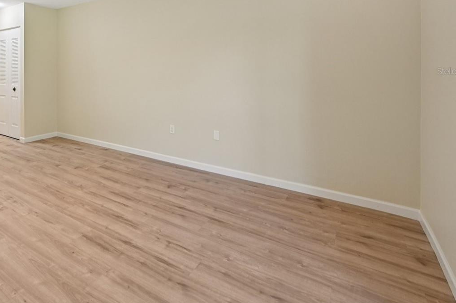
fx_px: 278
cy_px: 71
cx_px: 119
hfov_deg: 73.6
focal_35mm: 22
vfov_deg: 54.1
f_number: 8
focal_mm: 14
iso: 400
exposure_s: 1/20
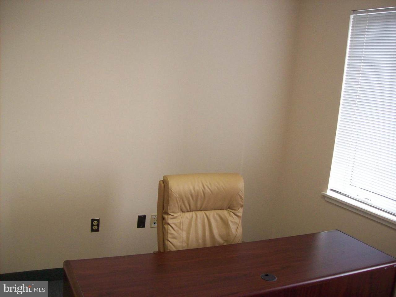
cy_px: 148
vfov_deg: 39.6
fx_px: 412
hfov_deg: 51.4
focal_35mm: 36
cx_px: 198
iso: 200
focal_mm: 6
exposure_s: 1/115
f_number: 2.7
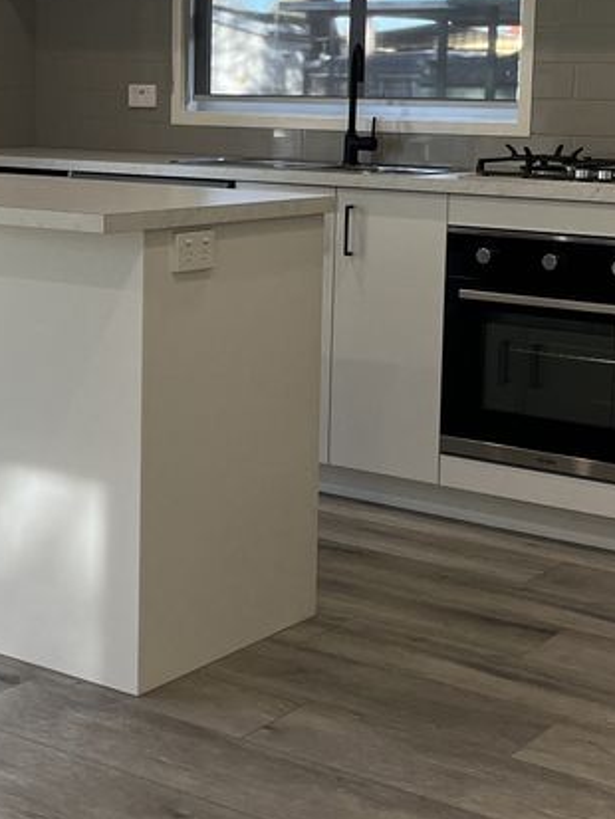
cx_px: 236
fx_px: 1610
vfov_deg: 28.4
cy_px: 280
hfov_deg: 21.6
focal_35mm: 68
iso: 64
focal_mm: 5.1
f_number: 1.6
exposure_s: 1/100
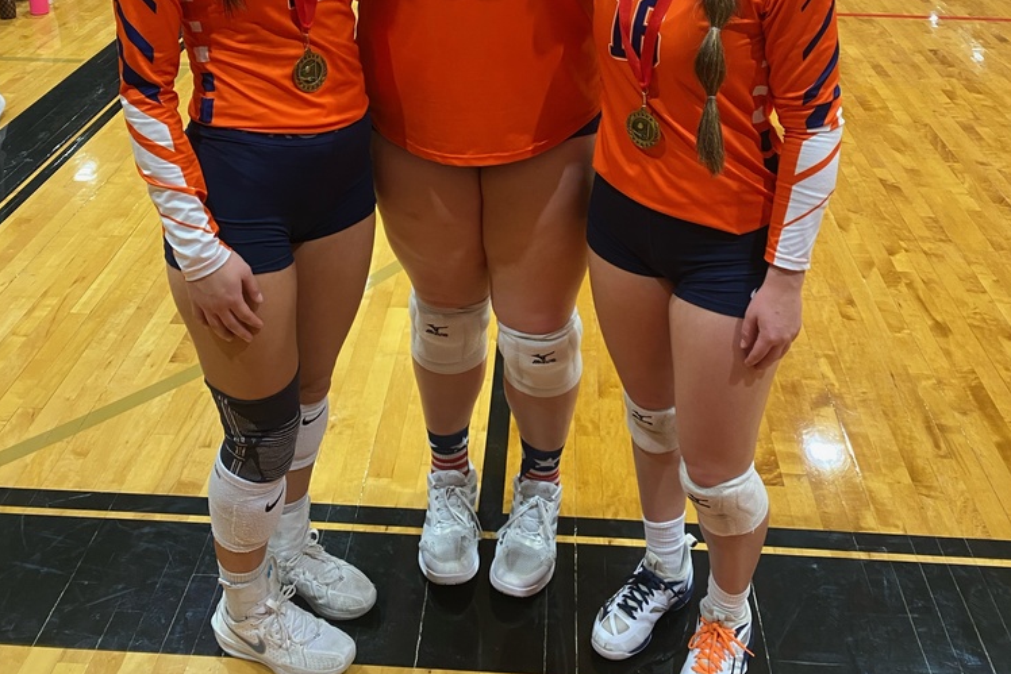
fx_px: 1039
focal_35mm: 37
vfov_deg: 33.6
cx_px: 511
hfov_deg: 51.9
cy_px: 38
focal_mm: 4.25
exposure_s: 1/60
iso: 200
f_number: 1.8
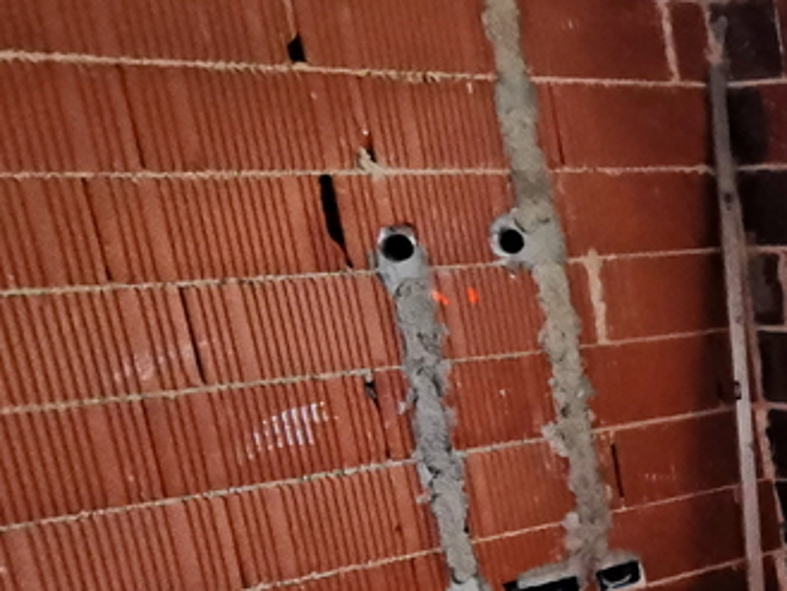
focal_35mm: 70
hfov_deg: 19.0
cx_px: 1512
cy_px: 601
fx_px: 1592
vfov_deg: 20.3
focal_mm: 2.35
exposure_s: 1/60
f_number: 2.2
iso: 160
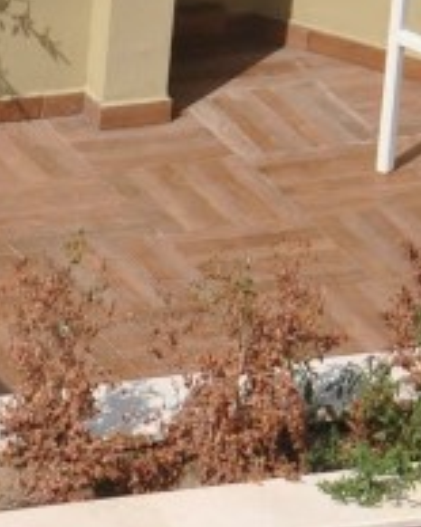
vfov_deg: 3.1
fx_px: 9739
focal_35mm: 625
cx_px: -428
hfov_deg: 2.5
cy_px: 139
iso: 100
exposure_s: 1/640
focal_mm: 75
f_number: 6.3
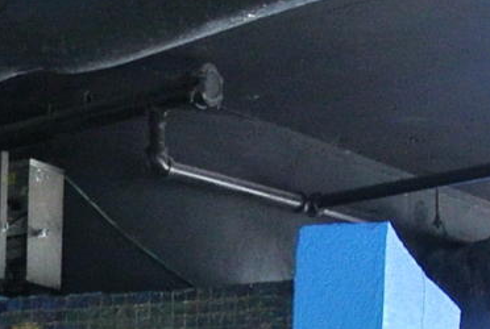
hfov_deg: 14.1
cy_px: 812
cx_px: -141
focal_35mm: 140
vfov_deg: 8.8
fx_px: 1910
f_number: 3.5
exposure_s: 1/40
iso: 400
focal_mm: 6.7
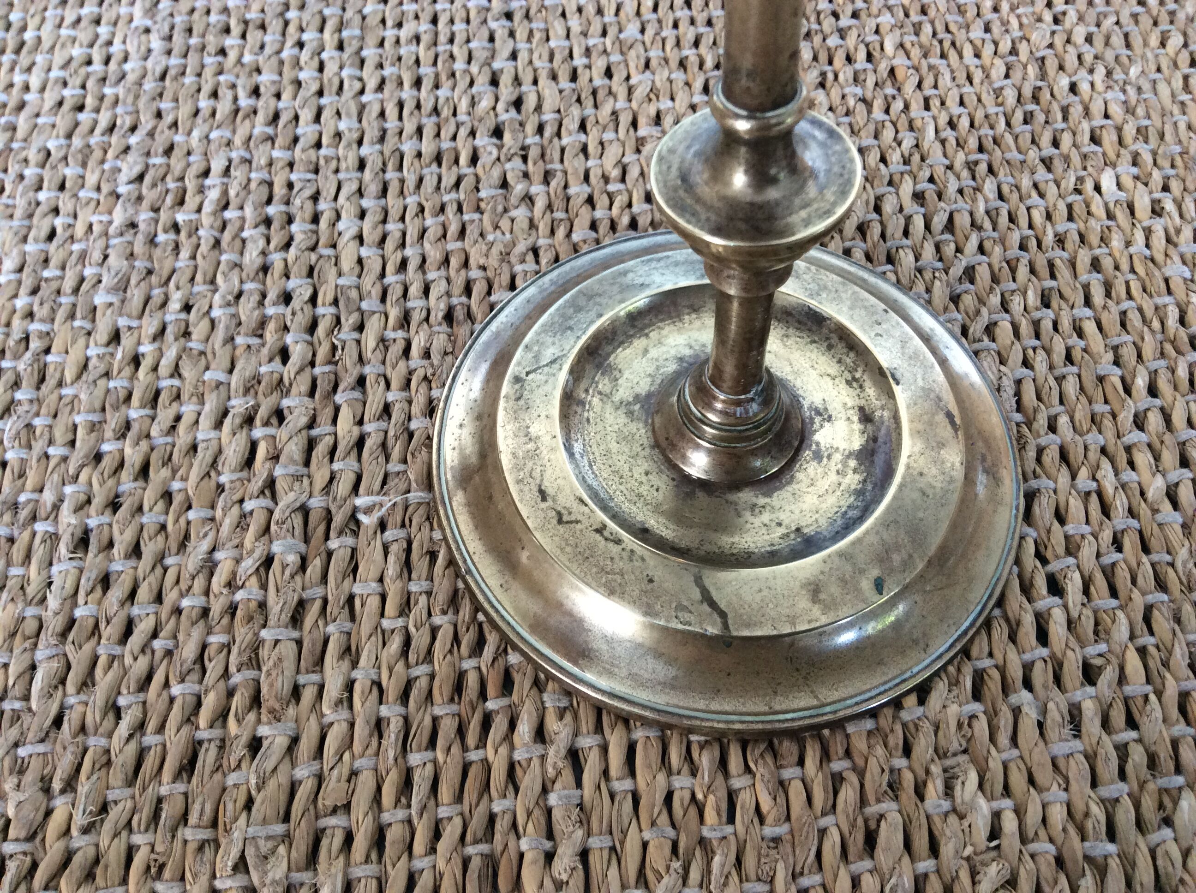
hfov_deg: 56.9
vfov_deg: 44.1
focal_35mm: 32
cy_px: 446
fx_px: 1104
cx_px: 598
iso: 125
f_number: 2.4
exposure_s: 1/25
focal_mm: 3.3
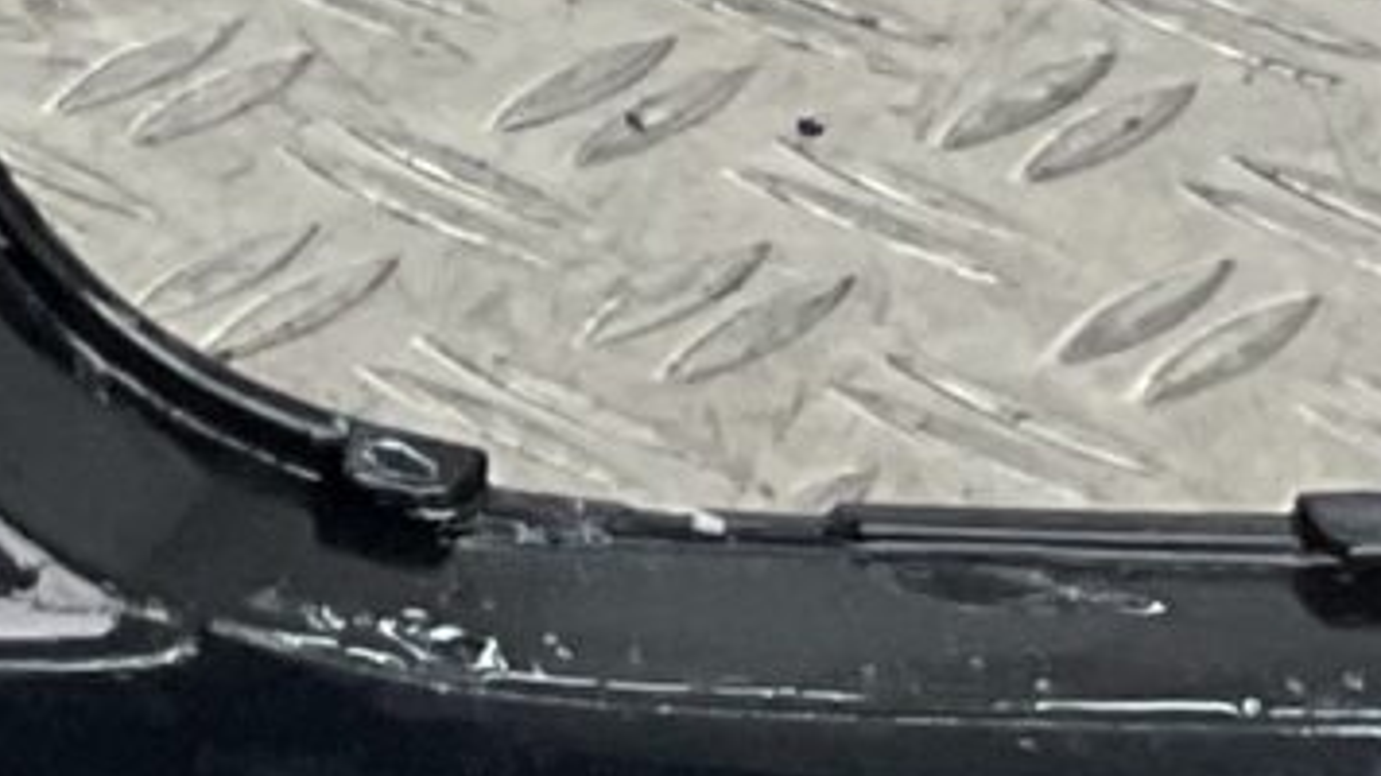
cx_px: -3014
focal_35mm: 227
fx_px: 8310
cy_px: -2161
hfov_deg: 7.9
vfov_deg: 4.9
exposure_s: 1/120
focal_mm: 3
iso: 16
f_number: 1.8
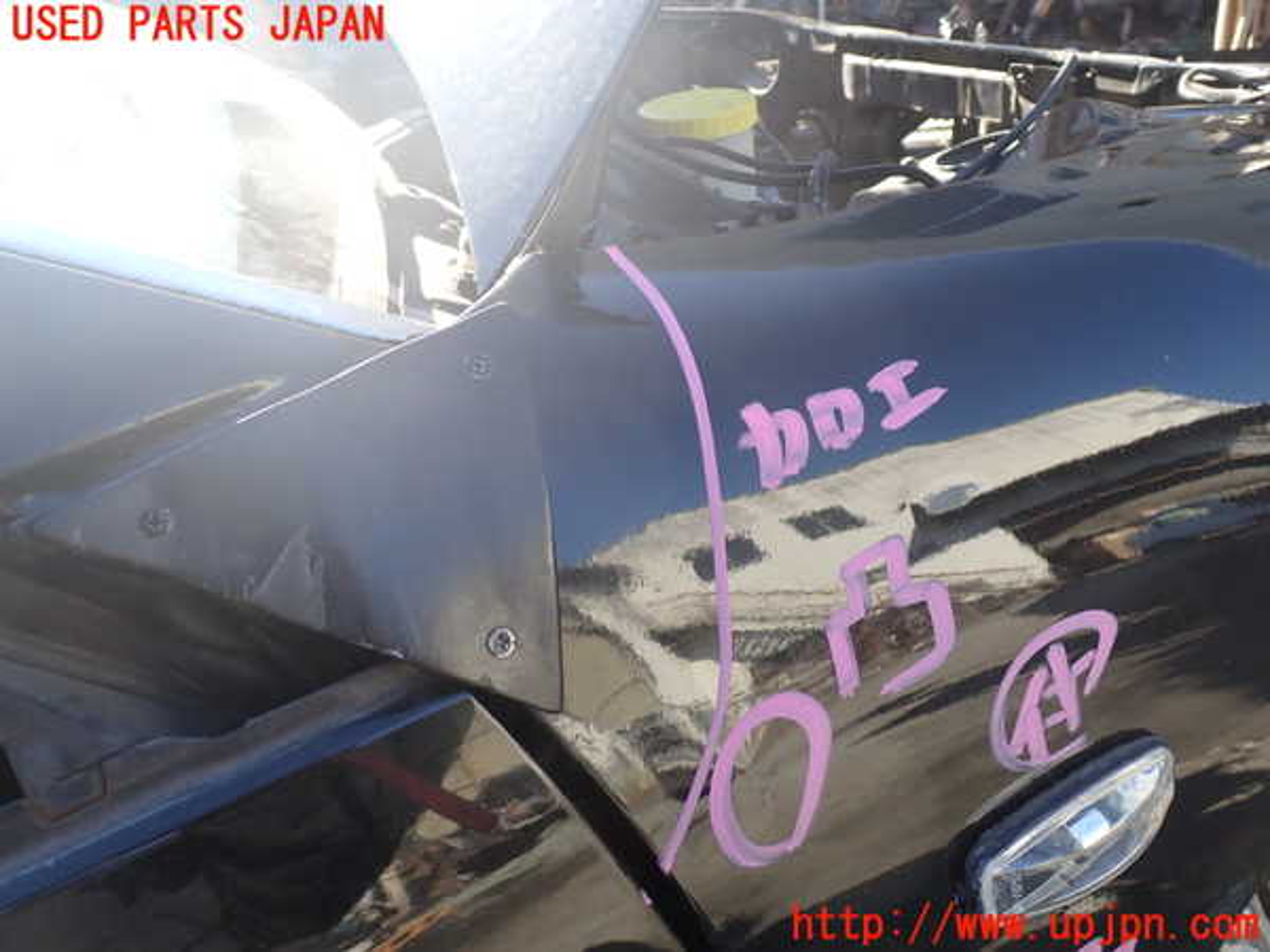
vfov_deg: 46.8
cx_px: 635
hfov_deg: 60.0
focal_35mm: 30
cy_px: 476
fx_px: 1101
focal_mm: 5.4
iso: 100
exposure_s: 1/160
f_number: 3.2
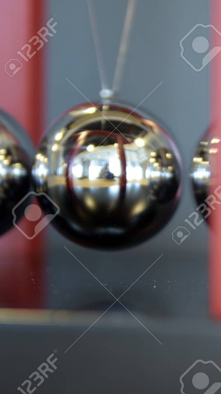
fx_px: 1532
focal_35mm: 147
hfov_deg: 8.1
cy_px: 197
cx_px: 284
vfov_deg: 14.6
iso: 100
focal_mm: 62
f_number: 2.8
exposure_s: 1/6
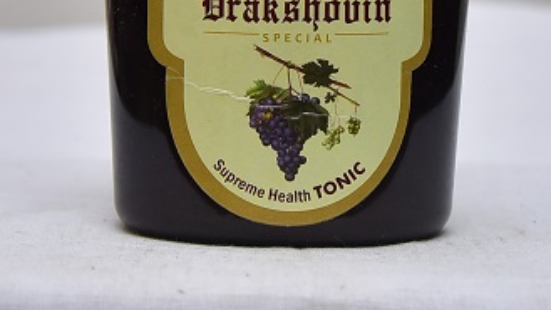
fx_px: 1271
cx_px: 286
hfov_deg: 24.5
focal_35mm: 87
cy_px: -87
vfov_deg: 13.4
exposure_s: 1/125
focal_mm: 52
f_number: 4.5
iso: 1600
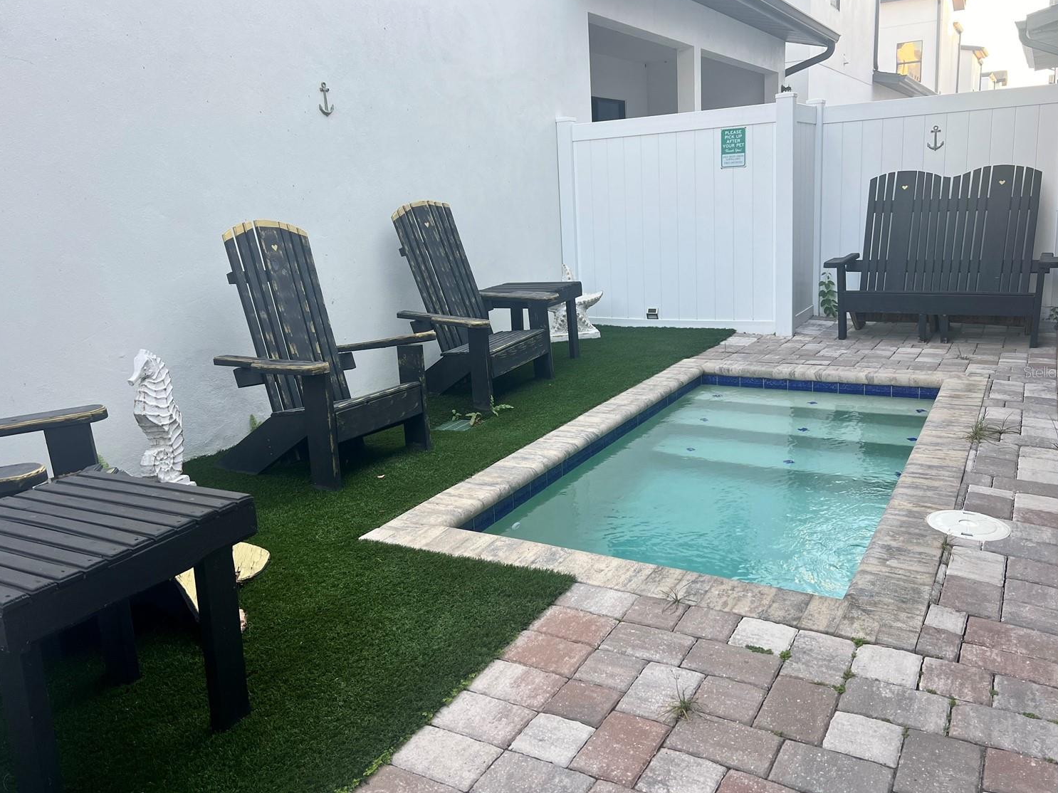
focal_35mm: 28
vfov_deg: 49.7
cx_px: 521
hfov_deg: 63.4
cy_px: 372
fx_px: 856
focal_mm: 5.7
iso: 50
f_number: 1.5
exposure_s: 1/121
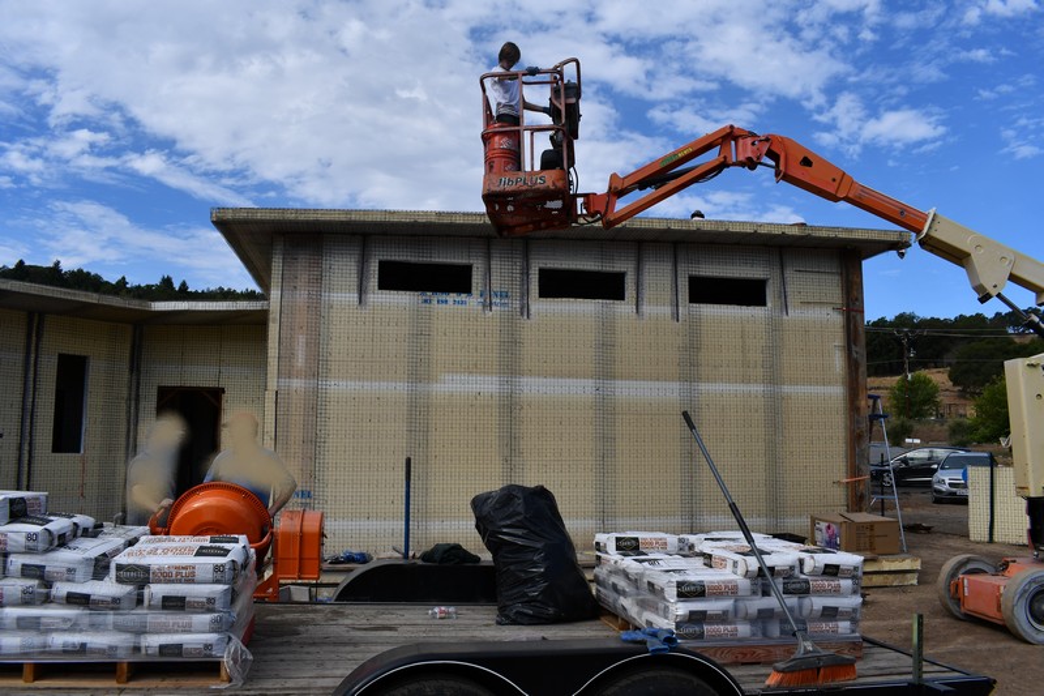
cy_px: 348
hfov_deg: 67.4
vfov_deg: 47.9
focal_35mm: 27
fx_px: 783
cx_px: 522
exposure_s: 1/320
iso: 100
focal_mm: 18
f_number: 9
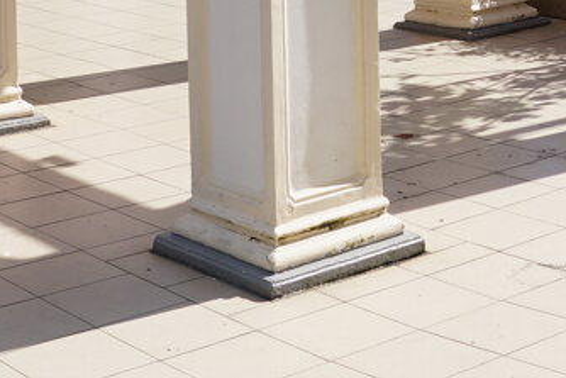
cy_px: -299
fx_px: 1526
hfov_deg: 20.9
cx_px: 419
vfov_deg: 12.8
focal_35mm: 97
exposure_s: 1/160
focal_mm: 18
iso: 100
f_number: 10
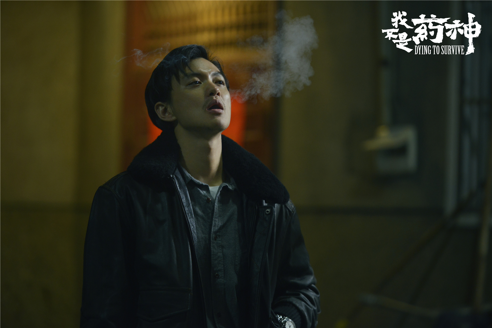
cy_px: 164
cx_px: 246
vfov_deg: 8.1
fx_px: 2324
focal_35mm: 170
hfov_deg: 12.1
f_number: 2.8
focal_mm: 170
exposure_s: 1/100
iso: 1600
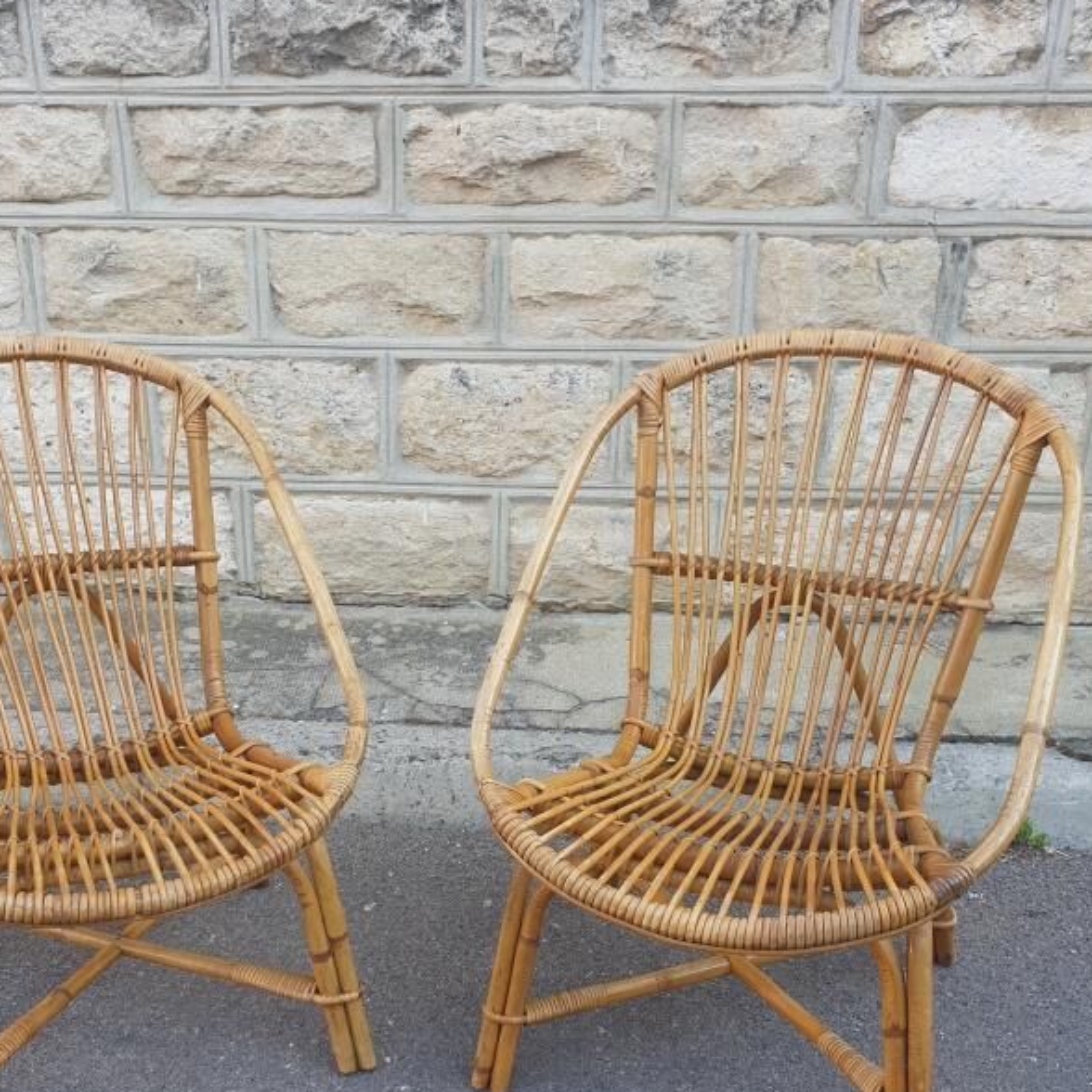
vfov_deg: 40.9
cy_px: 789
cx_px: 433
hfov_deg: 41.7
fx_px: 1428
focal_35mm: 40
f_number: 2.4
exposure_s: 1/100
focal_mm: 4.3
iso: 64
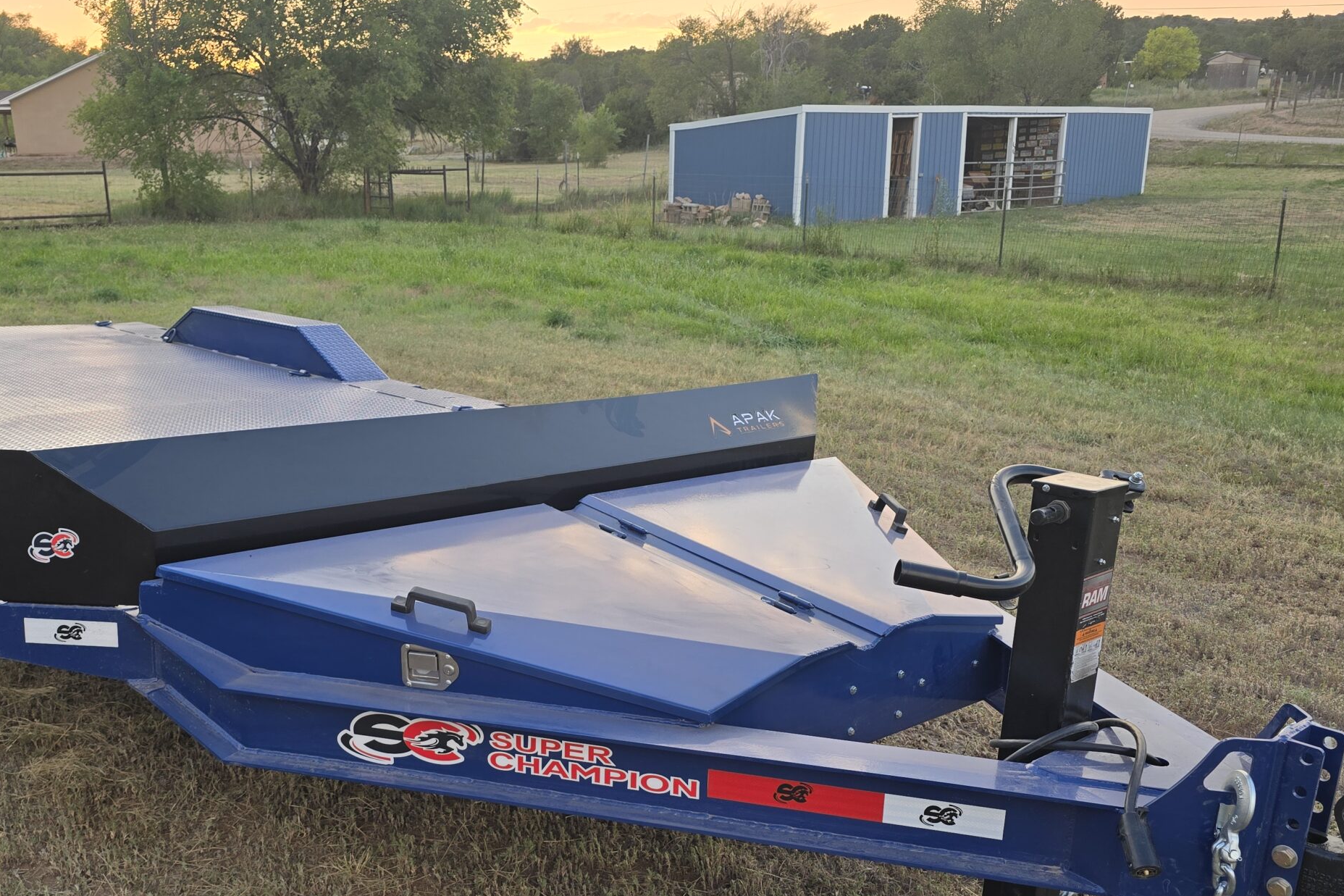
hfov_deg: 56.6
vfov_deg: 39.4
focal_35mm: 33
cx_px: 507
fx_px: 1232
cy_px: 606
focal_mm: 6.3
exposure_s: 1/180
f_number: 1.7
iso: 50
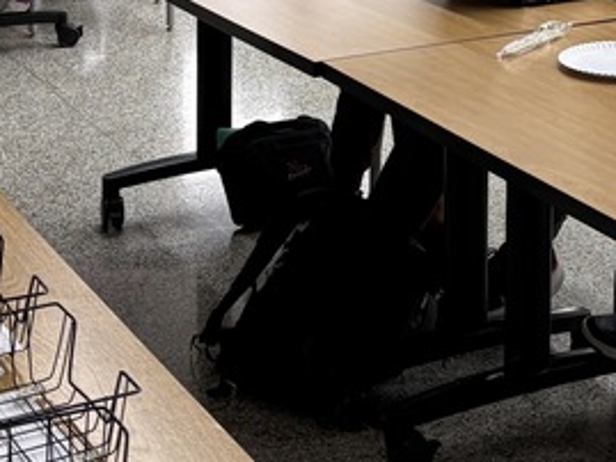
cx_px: 518
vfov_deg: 13.9
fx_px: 1763
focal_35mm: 99
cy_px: -256
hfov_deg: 19.6
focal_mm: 5.96
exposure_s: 1/60
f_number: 1.6
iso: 125
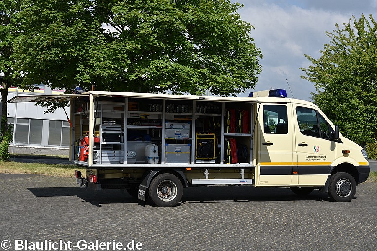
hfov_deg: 38.2
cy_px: 126
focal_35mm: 52
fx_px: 545
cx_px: 188
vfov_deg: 26.0
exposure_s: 1/400
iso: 200
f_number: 10
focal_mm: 52
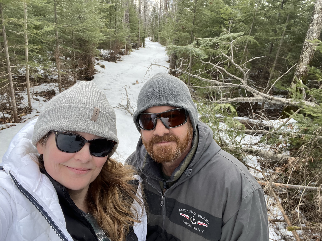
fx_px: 214
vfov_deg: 58.9
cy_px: 120
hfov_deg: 73.9
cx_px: 161
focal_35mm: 23
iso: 40
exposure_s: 1/171
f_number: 2.2
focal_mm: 2.71
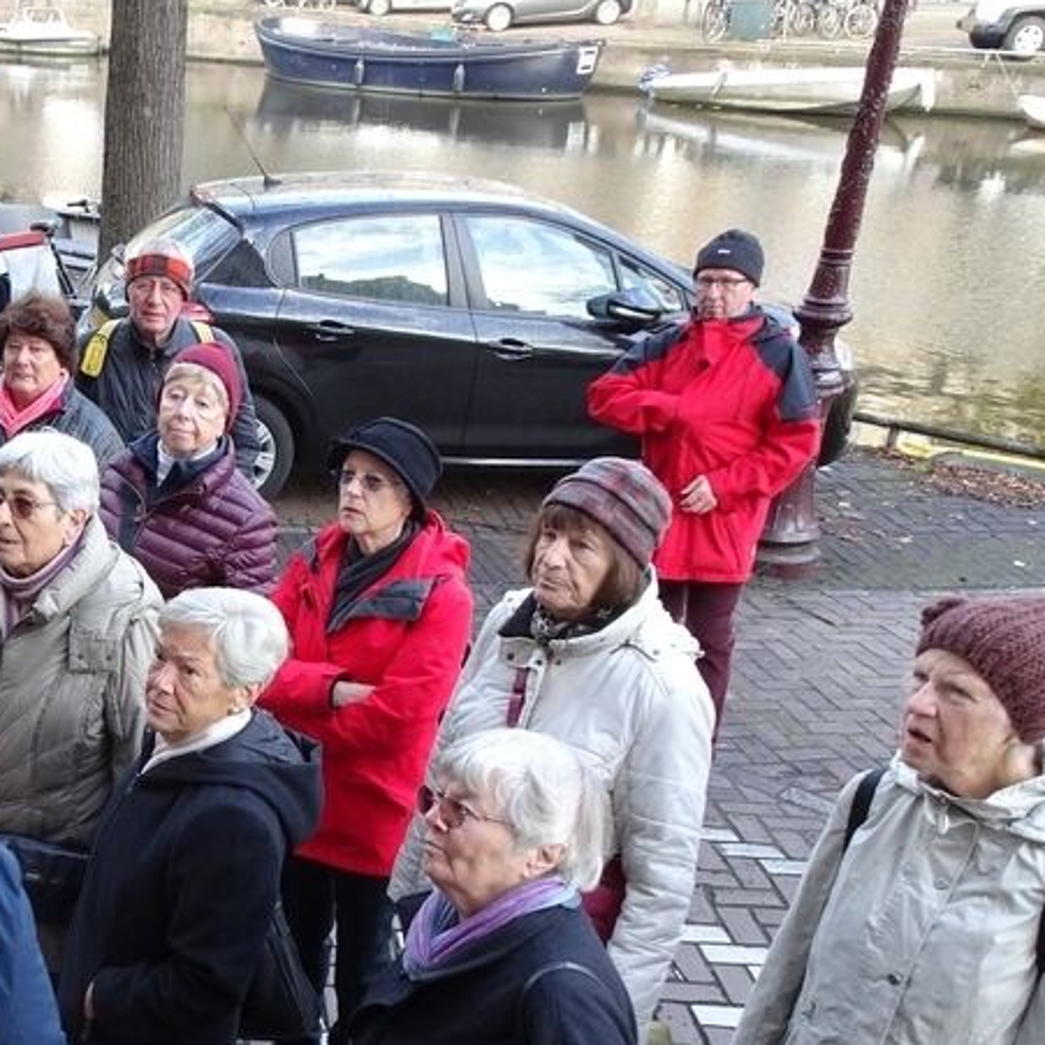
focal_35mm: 47
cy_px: 711
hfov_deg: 32.8
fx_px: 1605
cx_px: -23
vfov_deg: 35.6
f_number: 3.5
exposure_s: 1/30
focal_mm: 4.1
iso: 80
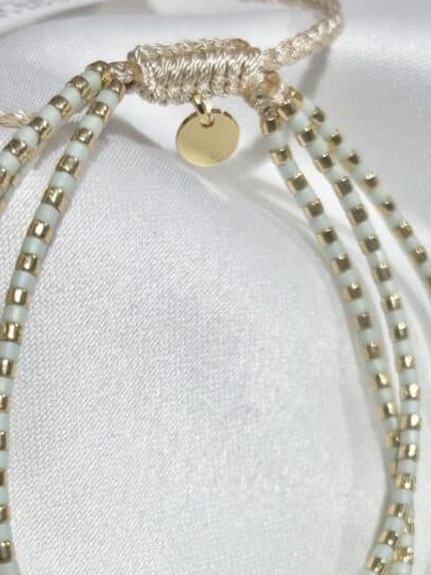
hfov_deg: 14.9
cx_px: 219
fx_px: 1645
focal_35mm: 99
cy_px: 543
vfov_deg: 19.4
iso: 32
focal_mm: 5.96
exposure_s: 1/405
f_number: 1.6
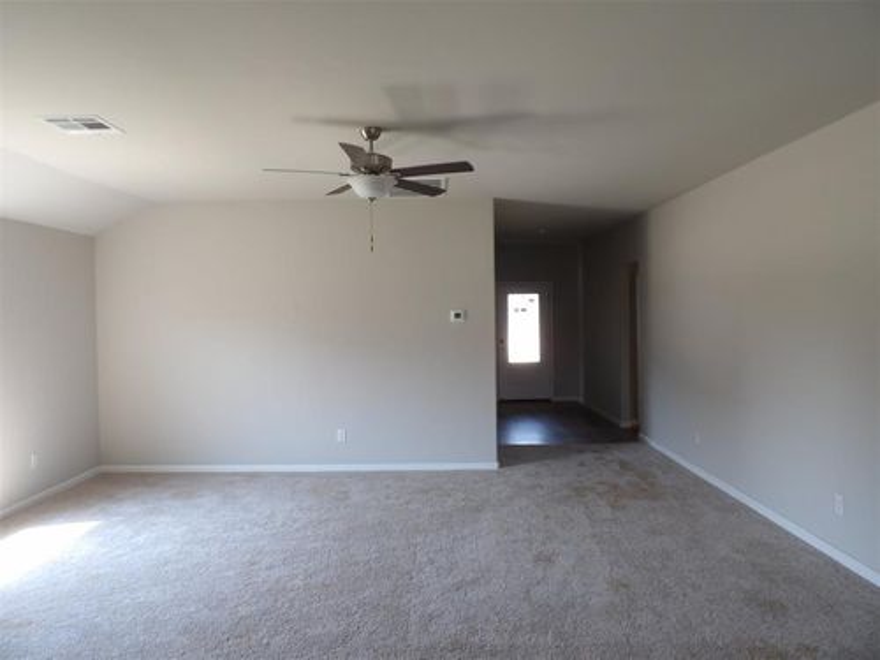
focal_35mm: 24
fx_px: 610
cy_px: 330
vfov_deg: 56.8
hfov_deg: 71.6
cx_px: 440
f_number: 3.2
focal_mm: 4.3
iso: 137
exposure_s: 1/33
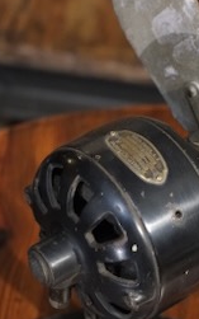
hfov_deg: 10.1
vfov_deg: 16.1
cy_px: 227
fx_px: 1119
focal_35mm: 129
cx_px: 172
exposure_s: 1/125
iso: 3200
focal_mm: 35
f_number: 3.6
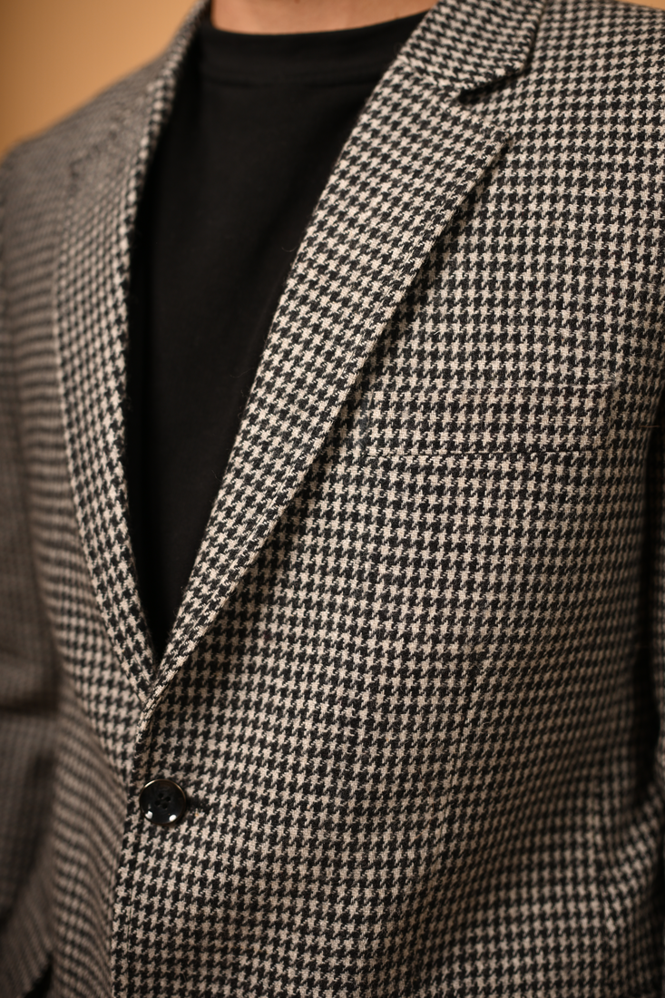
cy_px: 499
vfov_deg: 39.6
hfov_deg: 27.0
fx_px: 1386
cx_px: 332
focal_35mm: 50
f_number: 2.2
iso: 200
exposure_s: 1/1250
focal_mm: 50
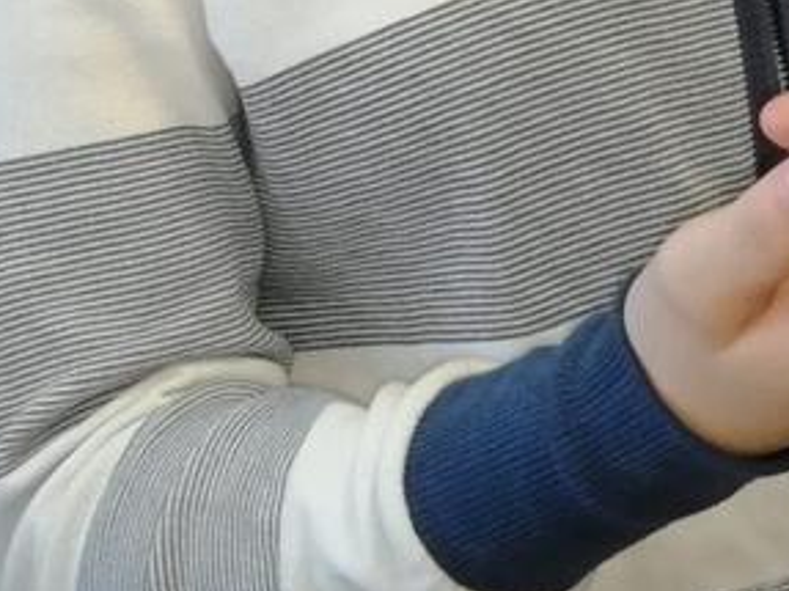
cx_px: 946
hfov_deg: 15.1
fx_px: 2871
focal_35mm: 126
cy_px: -302
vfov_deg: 11.3
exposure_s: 1/50
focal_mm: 3.95
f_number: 2.2
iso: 125
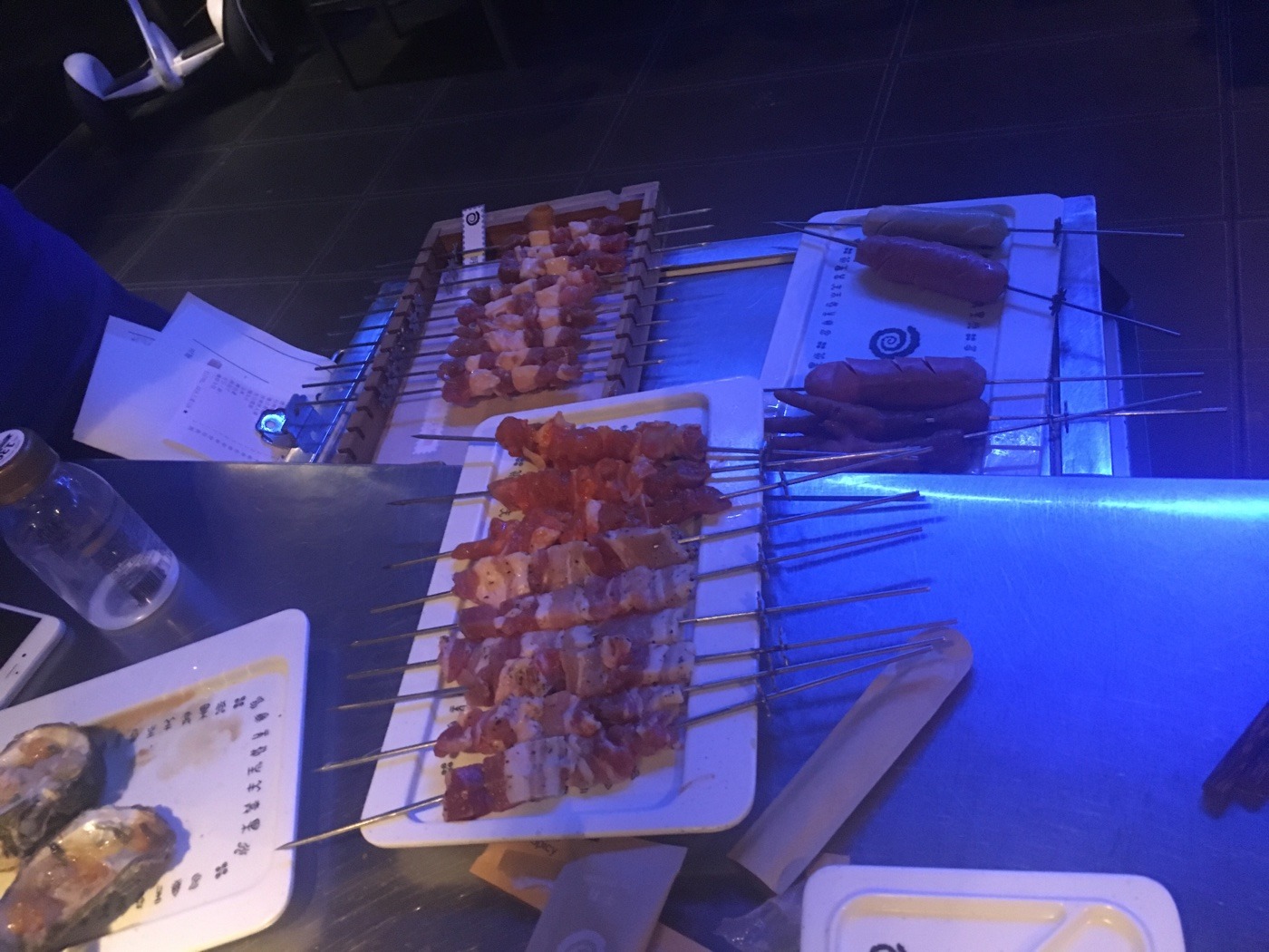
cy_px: 476
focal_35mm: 29
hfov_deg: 61.7
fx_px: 1063
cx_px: 634
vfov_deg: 48.2
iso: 320
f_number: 2.2
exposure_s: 1/17
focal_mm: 4.15
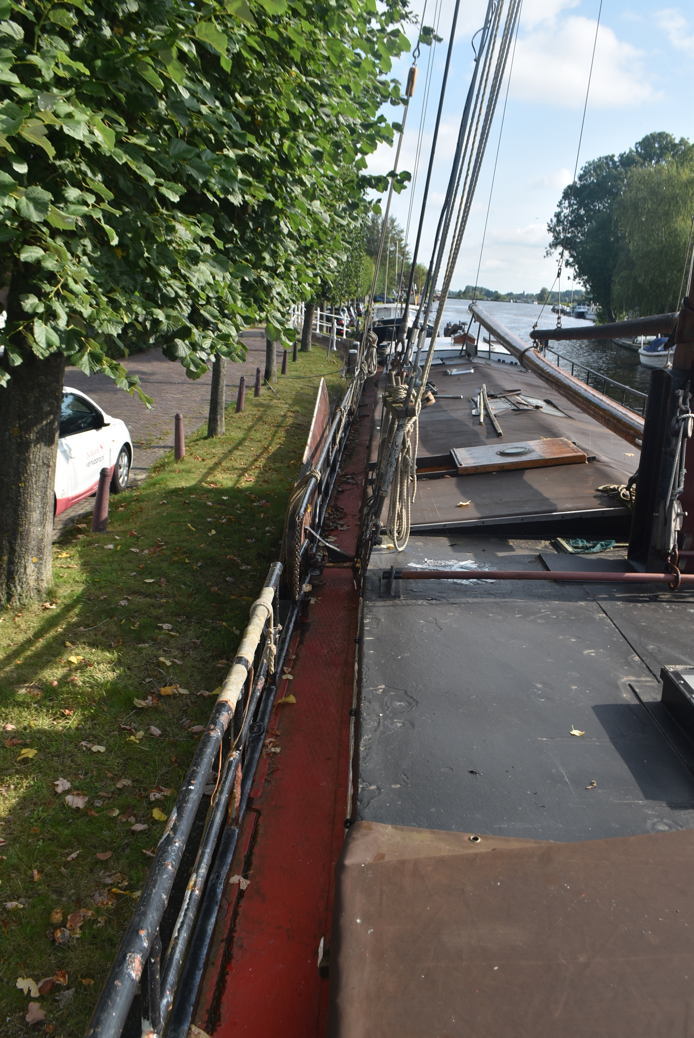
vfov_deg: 67.3
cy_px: 519
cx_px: 347
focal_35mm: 27
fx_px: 779
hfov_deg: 48.0
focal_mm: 18
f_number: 7.1
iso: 100
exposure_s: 1/200
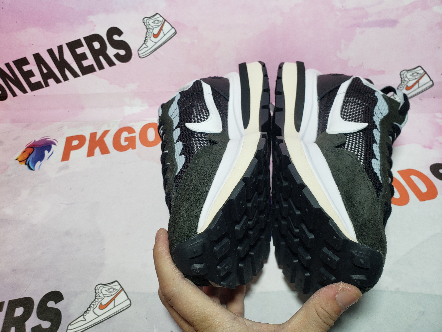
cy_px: 166
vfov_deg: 53.1
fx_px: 332
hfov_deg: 67.3
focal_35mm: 26
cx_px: 221
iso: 50
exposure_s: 1/171
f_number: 2.4
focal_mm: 4.3
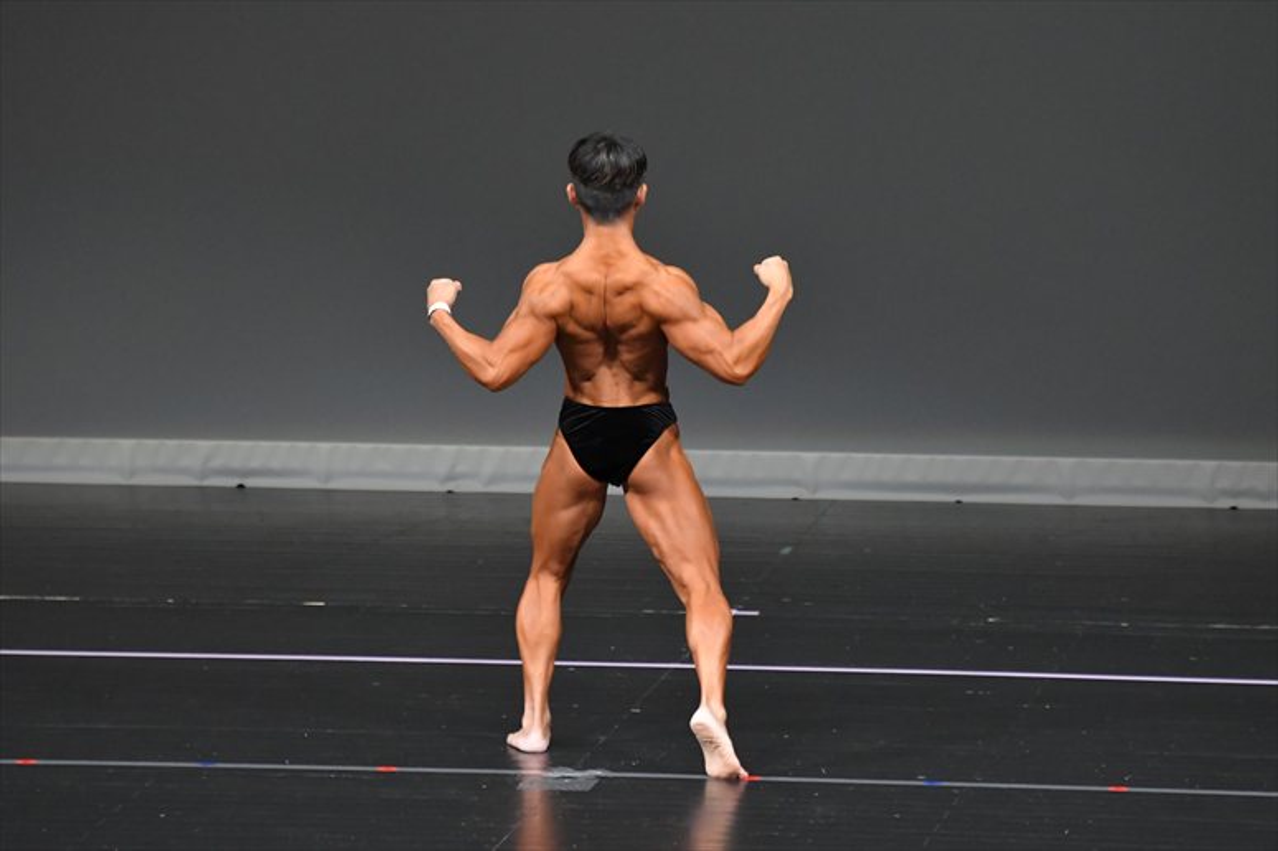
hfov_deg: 6.0
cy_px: 426
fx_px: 12242
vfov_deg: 4.0
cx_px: 639
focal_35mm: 345
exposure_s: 1/400
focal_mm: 230
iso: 4000
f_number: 5.6
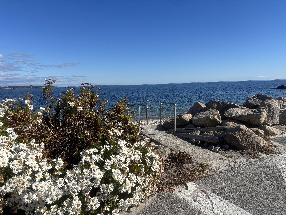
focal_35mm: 26
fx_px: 215
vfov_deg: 53.1
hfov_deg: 67.3
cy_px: 108
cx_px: 143
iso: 50
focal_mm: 5.96
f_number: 1.6
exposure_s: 1/5076
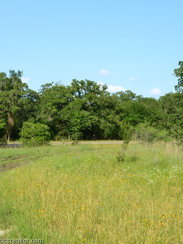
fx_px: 402
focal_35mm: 57
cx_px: 22
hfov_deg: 25.0
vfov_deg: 33.8
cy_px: 122
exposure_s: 1/320
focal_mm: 26
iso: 400
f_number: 10
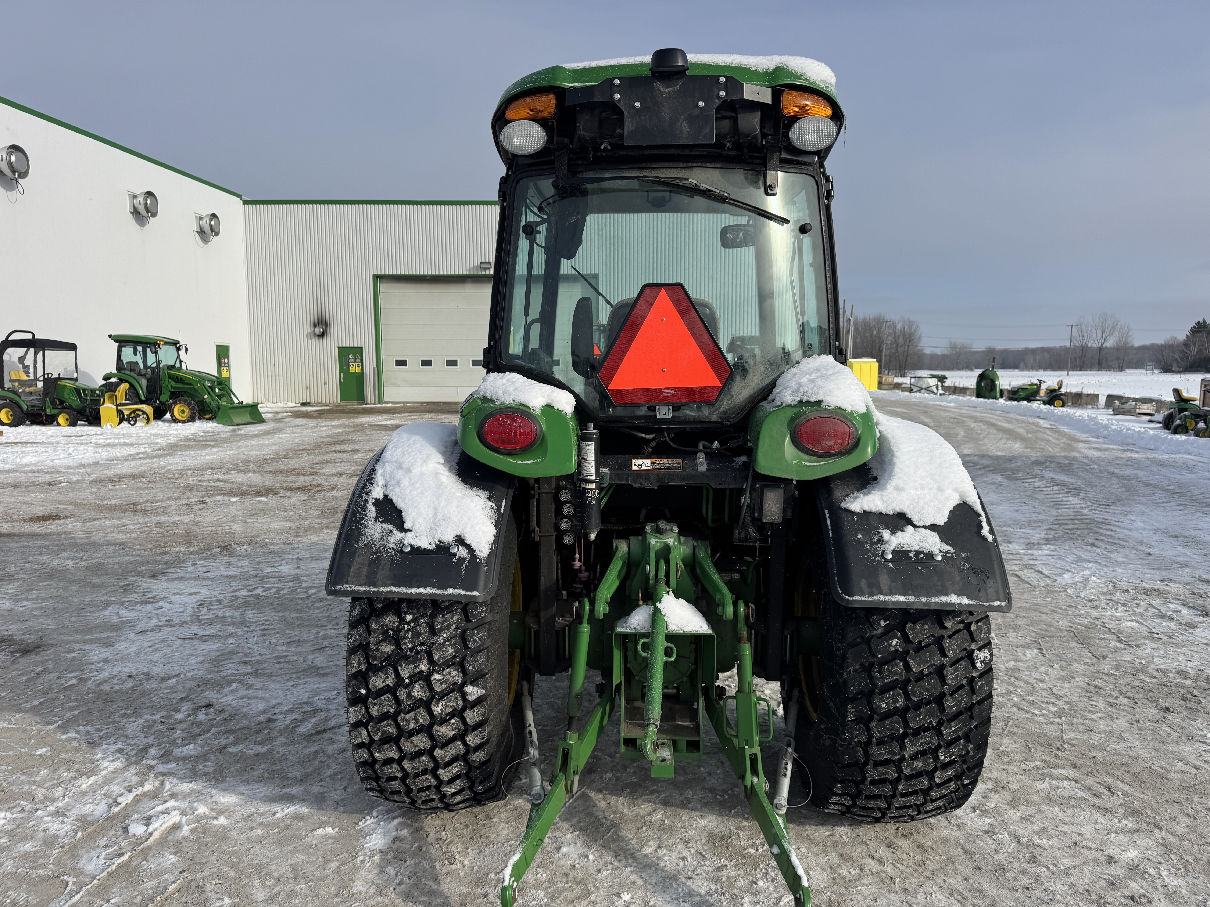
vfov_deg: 56.8
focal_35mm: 24
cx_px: 605
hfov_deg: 71.6
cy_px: 454
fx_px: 839
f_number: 1.78
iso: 80
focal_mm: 6.76
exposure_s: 1/6410
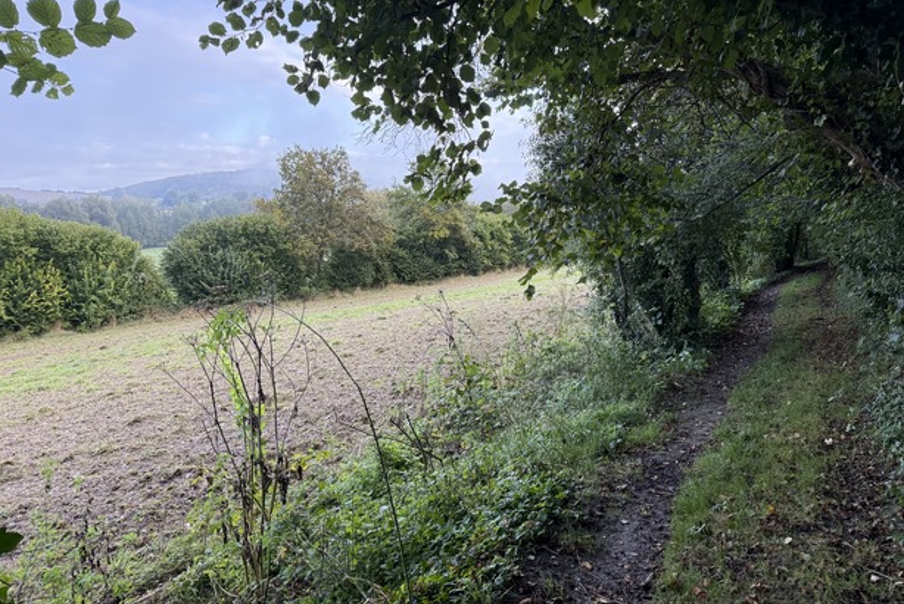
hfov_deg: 69.4
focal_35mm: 26
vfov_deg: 49.6
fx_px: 653
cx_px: 452
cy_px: 327
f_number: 1.78
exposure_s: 1/243
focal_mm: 6.76
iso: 125
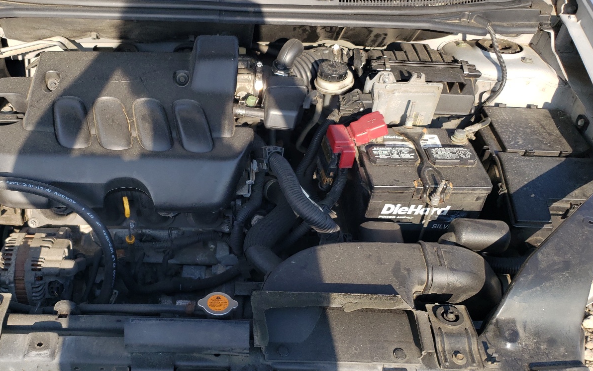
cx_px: 220
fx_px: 598
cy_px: 195
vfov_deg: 34.4
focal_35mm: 37
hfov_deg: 52.2
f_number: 1.5
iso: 50
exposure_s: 1/909
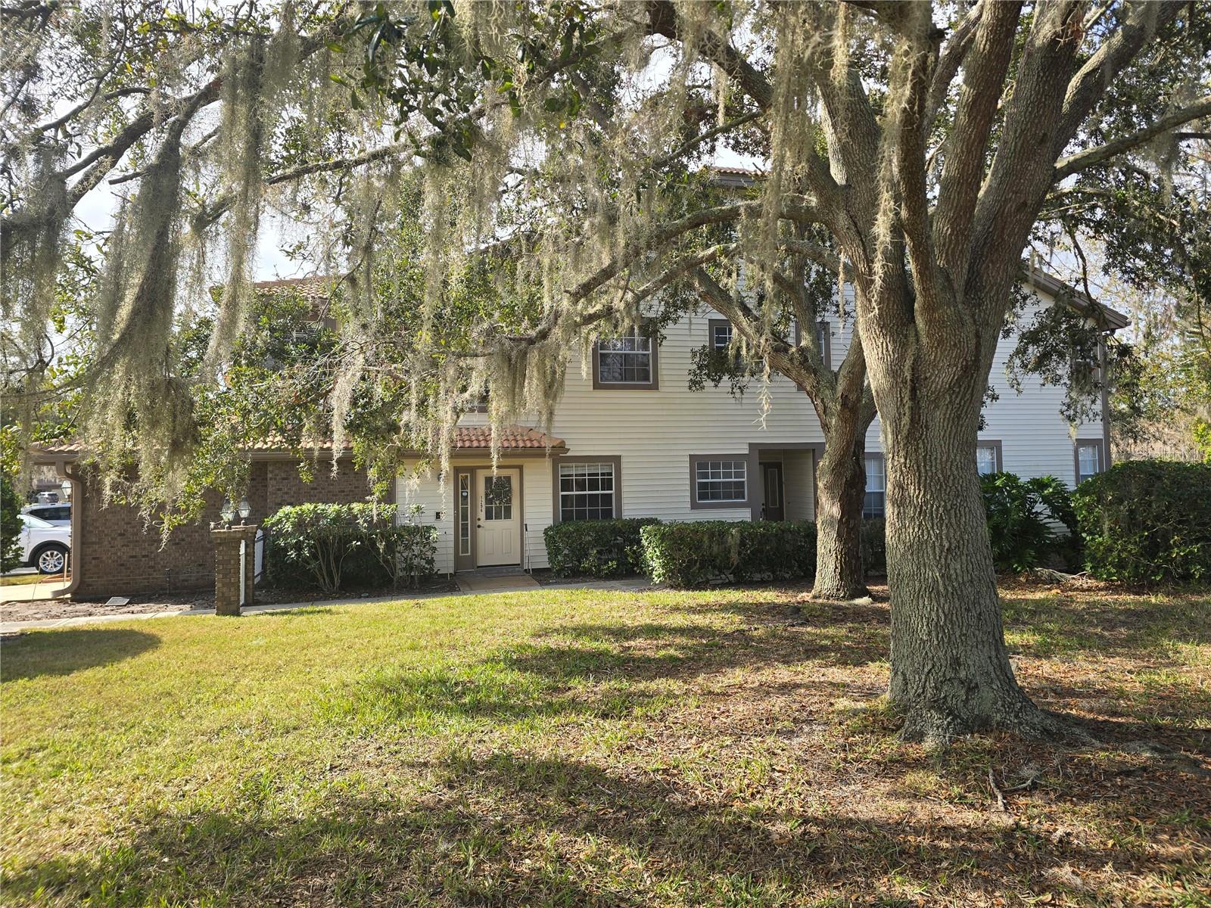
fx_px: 805
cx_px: 606
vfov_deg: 58.9
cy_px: 454
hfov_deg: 73.9
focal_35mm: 23
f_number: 1.7
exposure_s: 1/340
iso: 12
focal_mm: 6.3
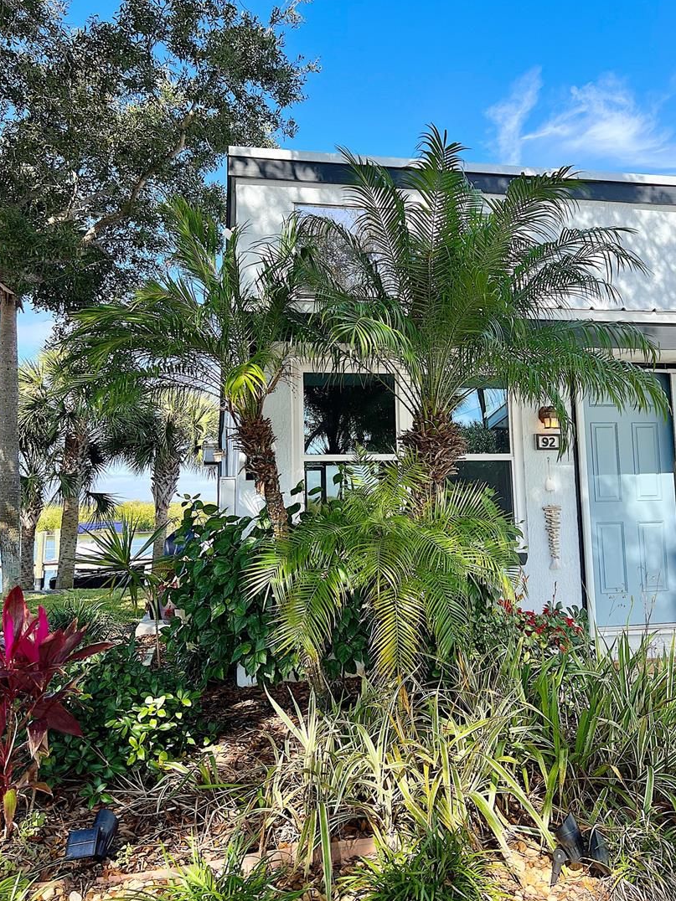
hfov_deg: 48.2
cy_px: 414
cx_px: 369
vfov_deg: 61.6
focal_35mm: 29
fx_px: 755
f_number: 1.5
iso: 50
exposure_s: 1/1531
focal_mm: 5.7
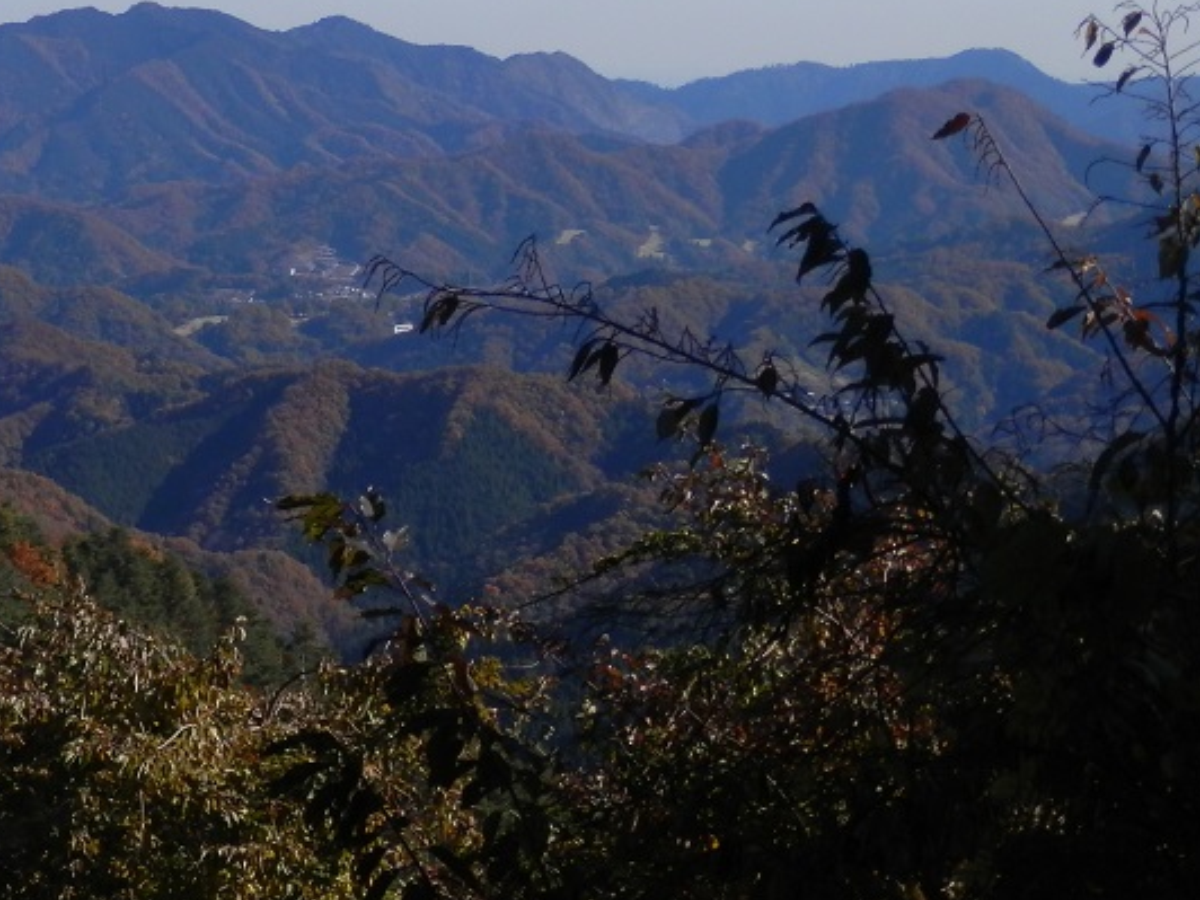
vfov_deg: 11.7
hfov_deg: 15.3
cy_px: 402
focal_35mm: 127
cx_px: 77
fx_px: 4403
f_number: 12.4
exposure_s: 1/125
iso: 100
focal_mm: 11.9
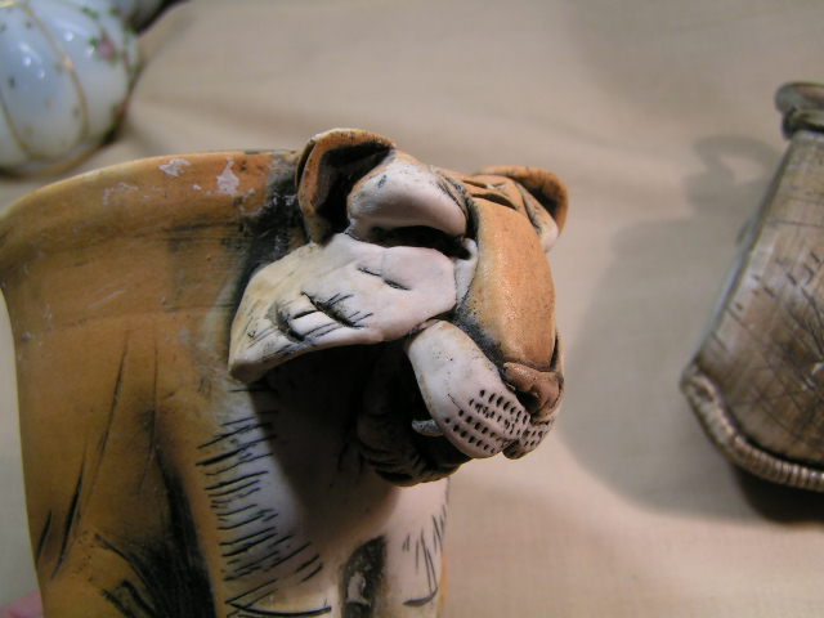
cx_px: 412
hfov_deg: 49.0
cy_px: 309
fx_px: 905
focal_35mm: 38
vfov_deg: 37.7
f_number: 3.5
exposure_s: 1/50
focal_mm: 5.8
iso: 50
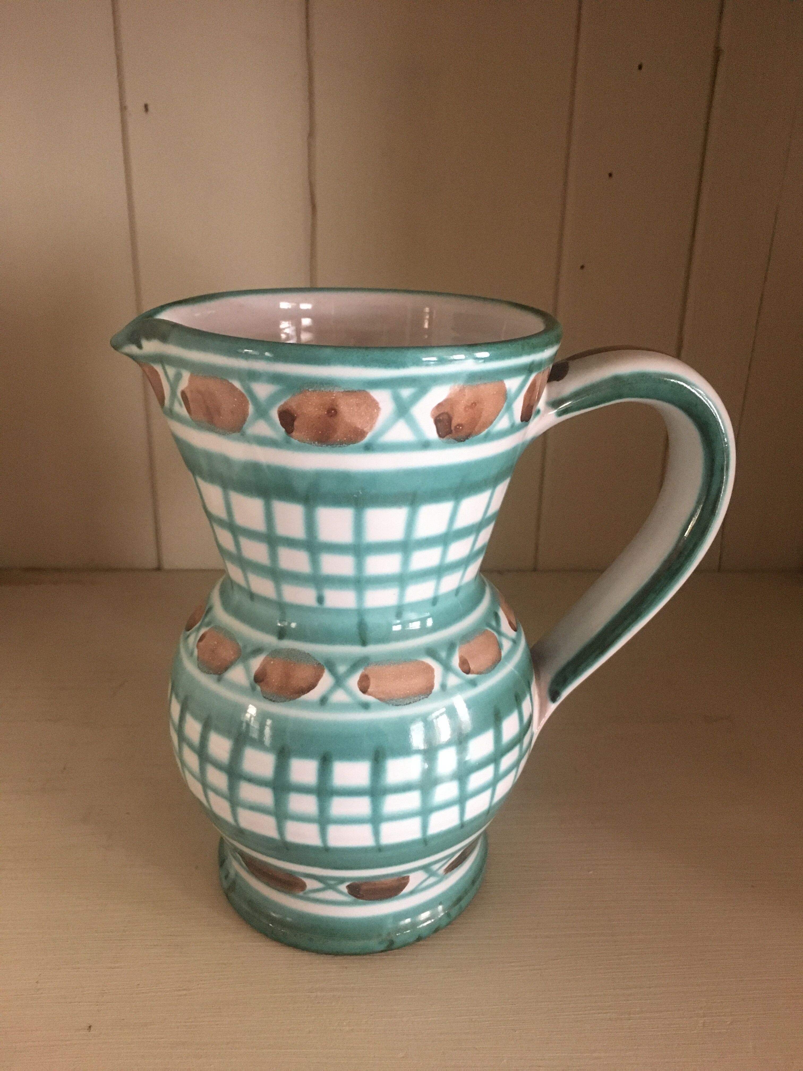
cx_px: 402
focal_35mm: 29
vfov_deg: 61.7
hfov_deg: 48.2
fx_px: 897
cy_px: 536
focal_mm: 4.15
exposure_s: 1/17
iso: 250
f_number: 2.2
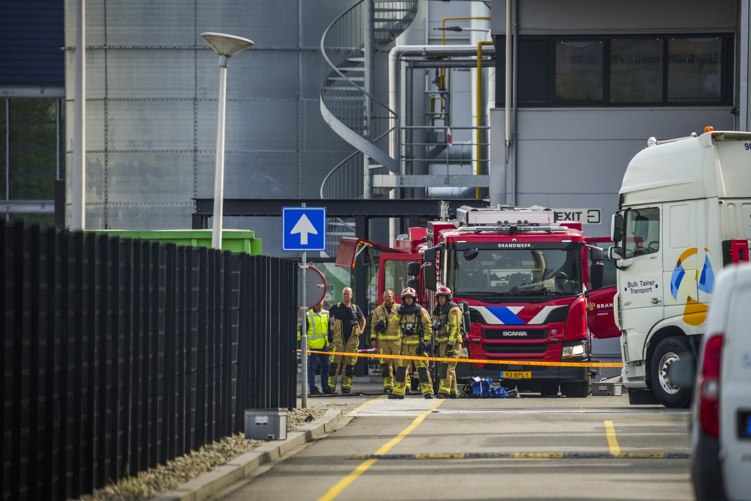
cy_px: 250
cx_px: 376
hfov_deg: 3.4
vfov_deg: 2.3
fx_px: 12516
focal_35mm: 600
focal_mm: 600
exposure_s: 1/2500
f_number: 6.3
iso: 800
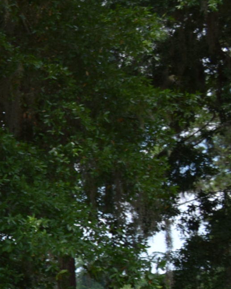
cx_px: -430
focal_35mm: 117
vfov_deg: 16.1
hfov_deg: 10.2
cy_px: 284
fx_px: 1000
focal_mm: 18
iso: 100
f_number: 8
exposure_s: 1/200
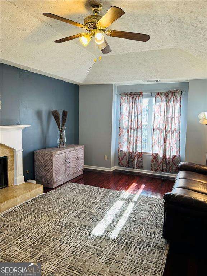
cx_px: 104
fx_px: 207
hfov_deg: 53.1
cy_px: 138
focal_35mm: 26
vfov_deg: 67.3
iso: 80
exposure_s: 1/120
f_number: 1.5
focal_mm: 5.7
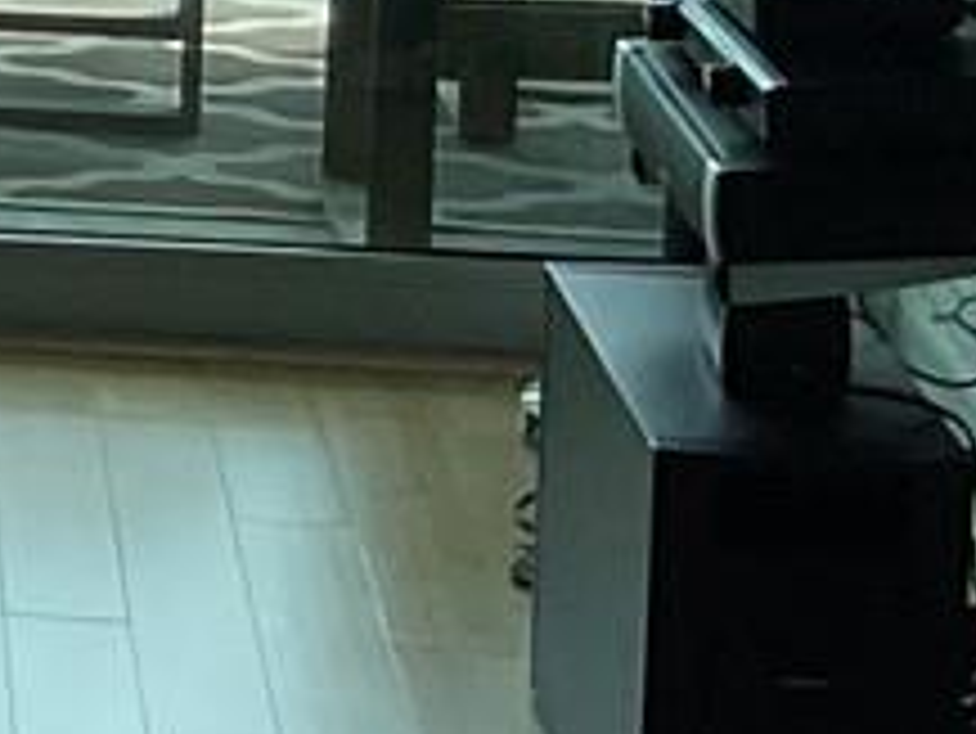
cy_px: -212
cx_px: -1871
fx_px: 6037
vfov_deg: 6.9
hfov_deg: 8.0
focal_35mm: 214
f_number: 1.8
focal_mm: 3
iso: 16
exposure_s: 1/524
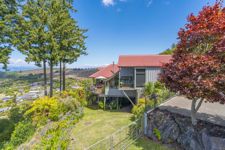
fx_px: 114
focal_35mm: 18
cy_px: 75
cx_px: 112
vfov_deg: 66.8
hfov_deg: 89.4
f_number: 9
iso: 640
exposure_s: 1/1600
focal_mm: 18.2
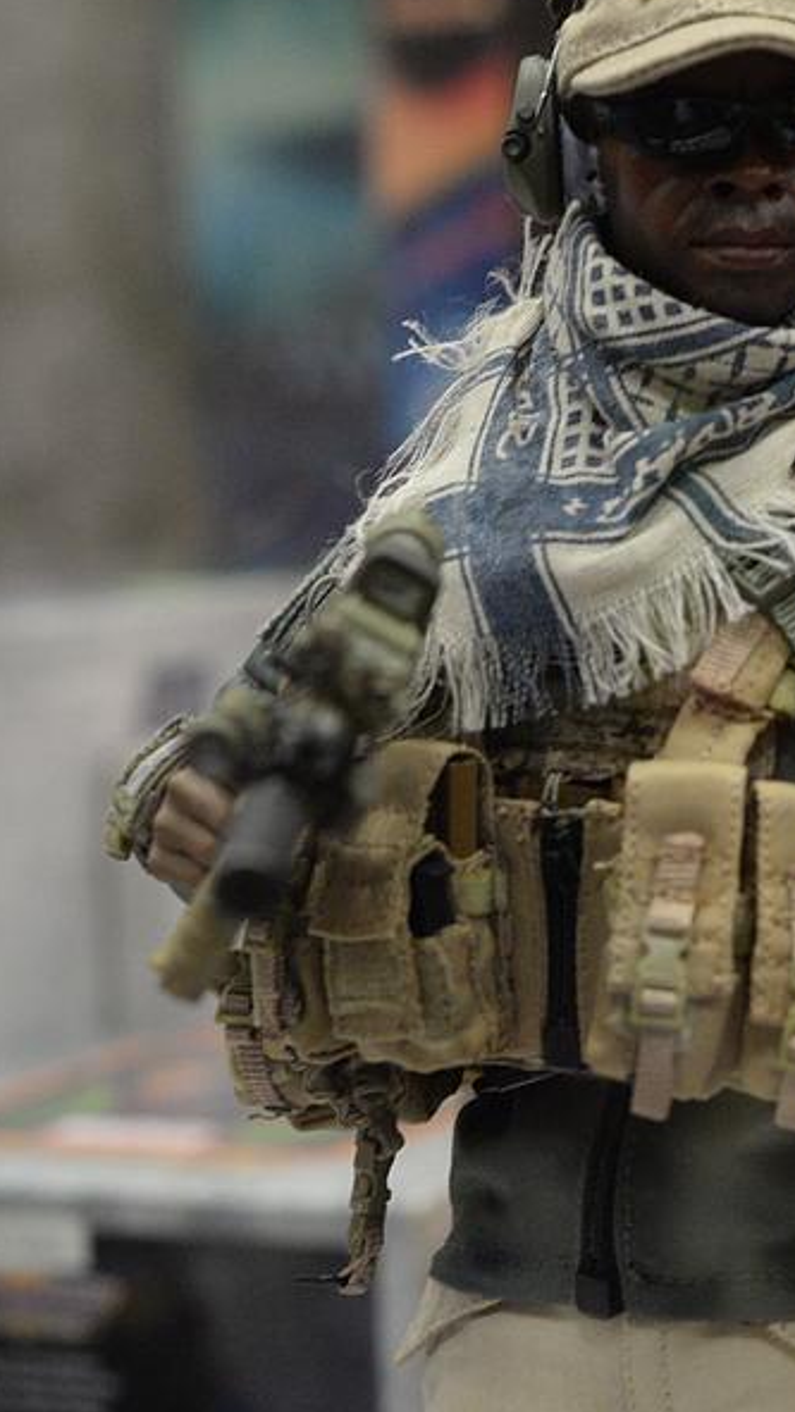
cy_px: 859
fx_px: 3972
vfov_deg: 20.1
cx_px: 750
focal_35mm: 106
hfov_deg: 11.3
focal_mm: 50
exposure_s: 1/100
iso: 3200
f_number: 5.6
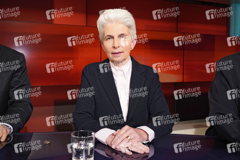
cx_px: 120
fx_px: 213
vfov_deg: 41.1
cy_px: 80
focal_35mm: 32
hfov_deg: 58.8
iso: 1600
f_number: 5
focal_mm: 32
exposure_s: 1/125
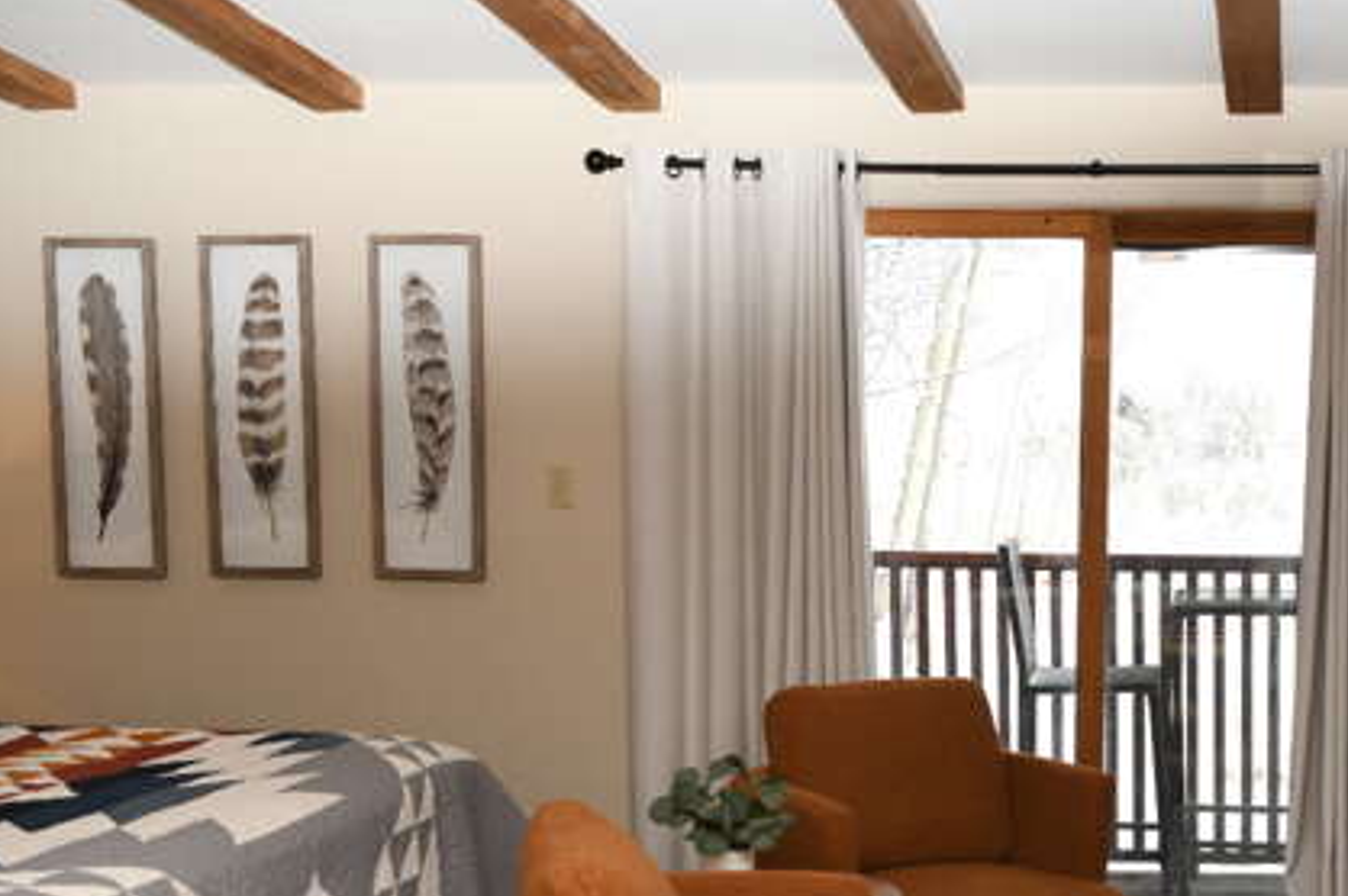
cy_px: 690
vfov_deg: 23.5
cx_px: 1122
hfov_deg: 33.8
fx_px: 2133
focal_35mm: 57
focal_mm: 31
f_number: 4
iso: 100
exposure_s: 1/60
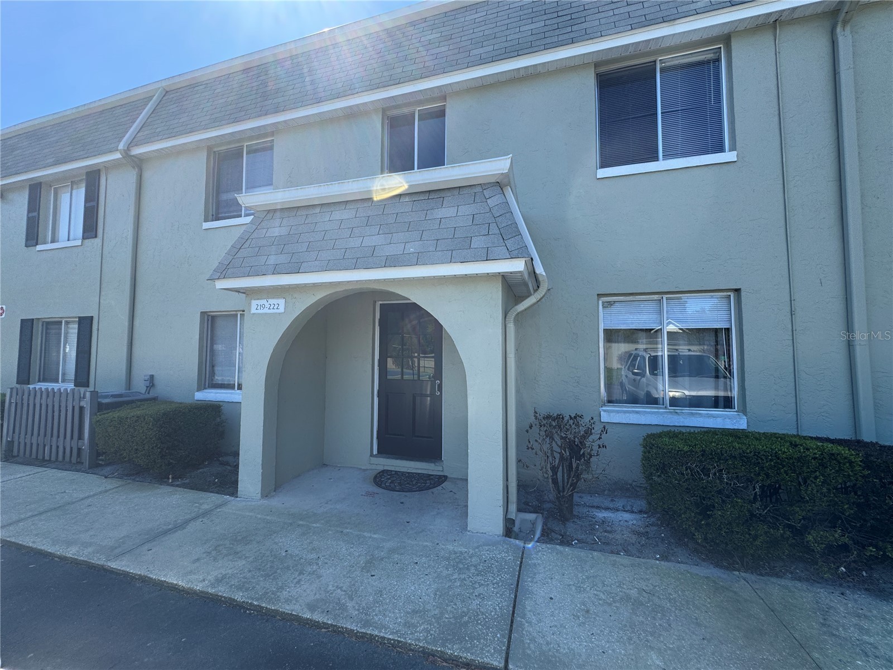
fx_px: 361
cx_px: 446
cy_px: 335
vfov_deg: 85.7
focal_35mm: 14
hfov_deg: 102.1
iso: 40
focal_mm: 2.22
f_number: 2.2
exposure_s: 1/498
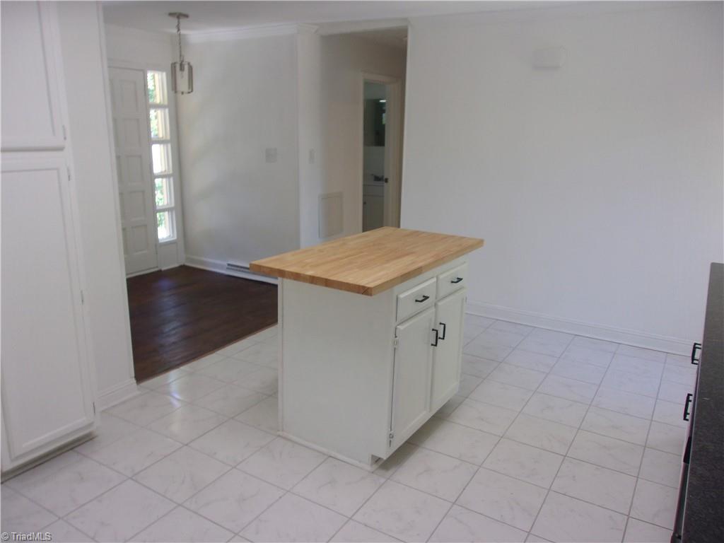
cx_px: 362
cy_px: 272
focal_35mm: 27
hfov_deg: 65.3
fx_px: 565
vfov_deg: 51.4
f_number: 3
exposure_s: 1/34
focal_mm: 4.9
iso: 80
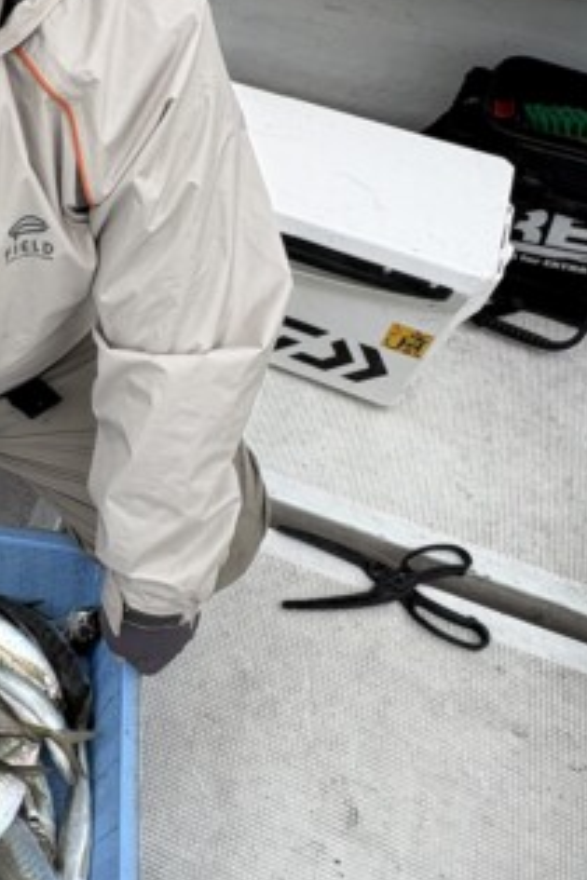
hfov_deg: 31.6
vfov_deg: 50.6
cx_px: -67
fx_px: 905
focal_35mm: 37
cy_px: 271
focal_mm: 2.22
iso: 40
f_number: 2.2
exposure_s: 1/779
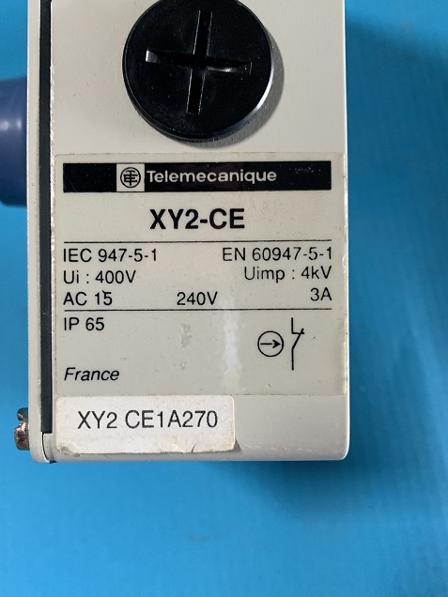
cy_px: 322
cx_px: 187
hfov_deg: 42.8
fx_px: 569
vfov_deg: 55.3
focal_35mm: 33
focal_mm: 4.25
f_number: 1.8
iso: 320
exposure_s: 1/60
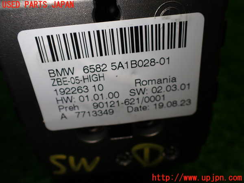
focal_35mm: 30
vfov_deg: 46.8
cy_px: 92
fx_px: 211
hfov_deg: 60.0
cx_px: 122
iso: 100
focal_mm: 5.4
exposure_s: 1/200
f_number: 2.3
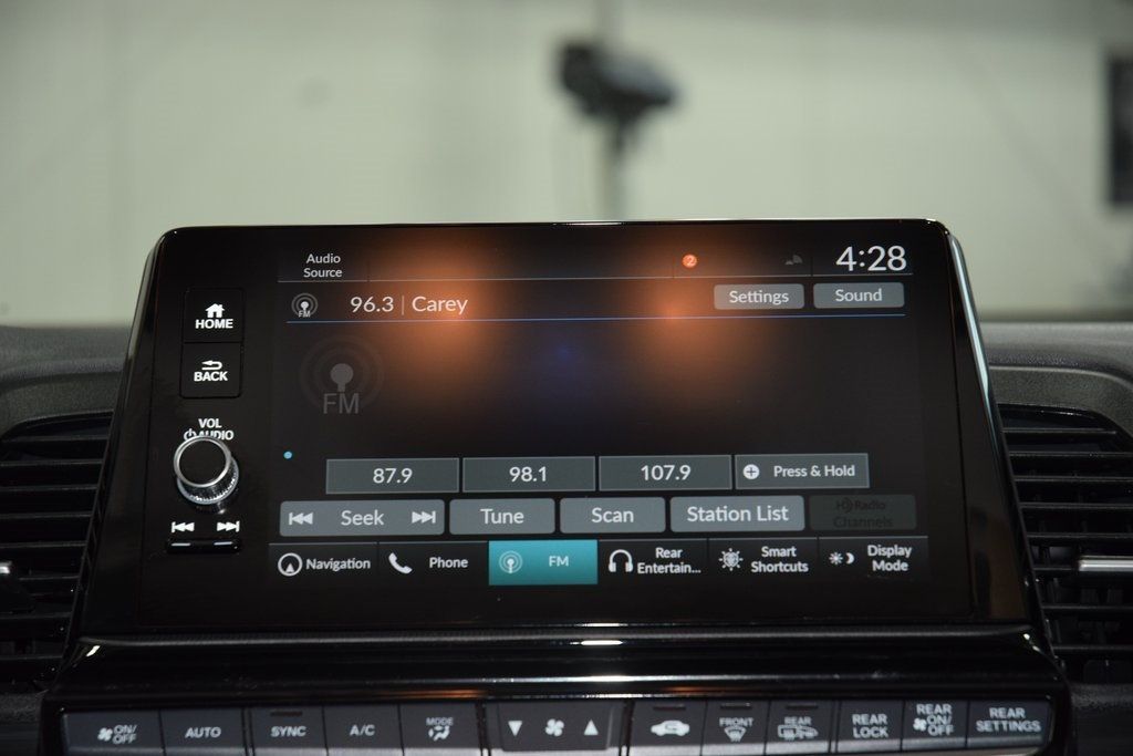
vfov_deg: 13.0
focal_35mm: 105
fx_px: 3305
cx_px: 566
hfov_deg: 19.5
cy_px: 378
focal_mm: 70
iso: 1000
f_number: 4.5
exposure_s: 1/60
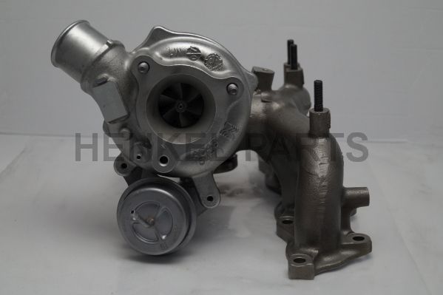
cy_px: 148
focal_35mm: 60
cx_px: 222
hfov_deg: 33.4
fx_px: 738
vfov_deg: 22.6
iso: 800
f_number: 5.6
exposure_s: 1/160
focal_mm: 40
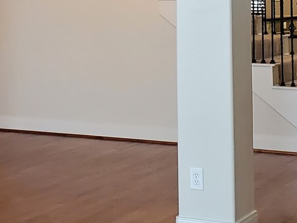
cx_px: 98
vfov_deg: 13.5
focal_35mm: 107
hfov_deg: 18.3
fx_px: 918
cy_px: -43
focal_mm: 4.3
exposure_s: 1/59
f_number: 2.4
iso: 250
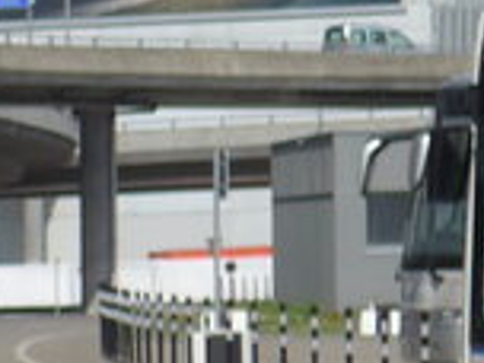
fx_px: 5061
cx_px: 1844
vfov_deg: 4.1
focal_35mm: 362
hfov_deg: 5.0
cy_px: -57
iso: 80
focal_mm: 9.5
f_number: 3
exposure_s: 1/2000
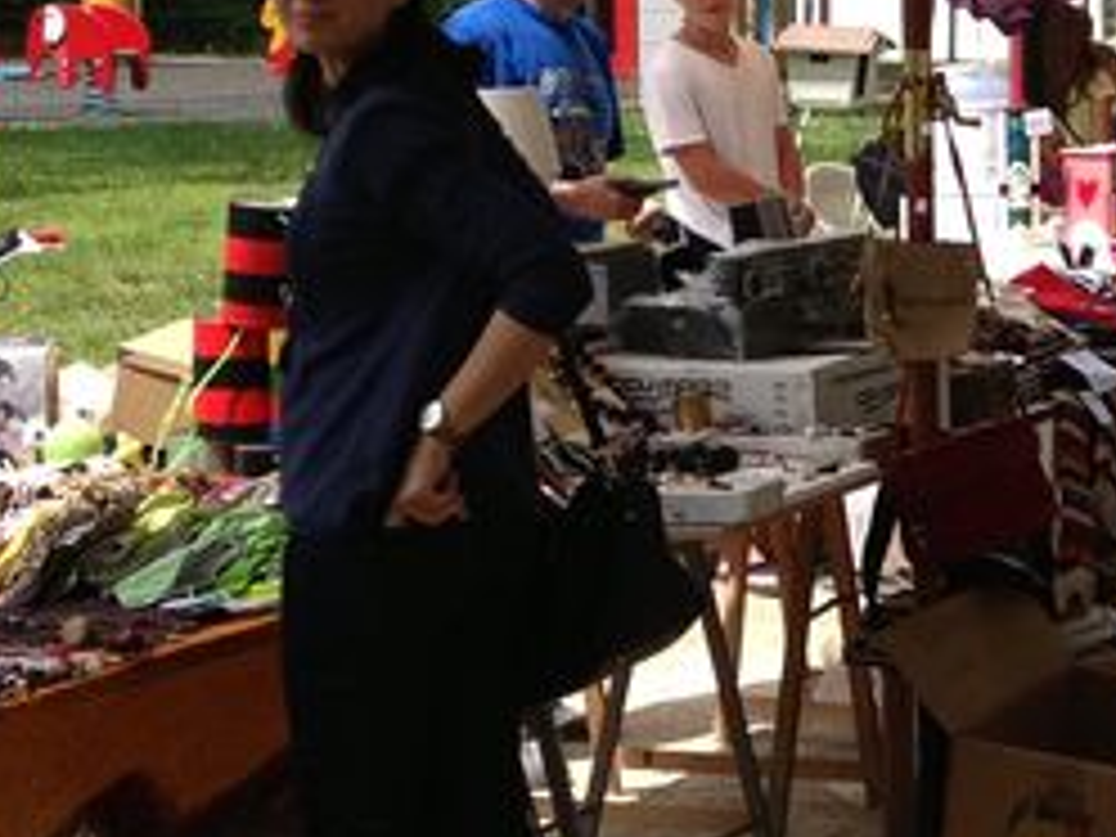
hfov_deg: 17.0
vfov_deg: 13.1
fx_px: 3643
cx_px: 1152
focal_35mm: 113
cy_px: 198
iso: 100
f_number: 2.4
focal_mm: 4.13
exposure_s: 1/1808
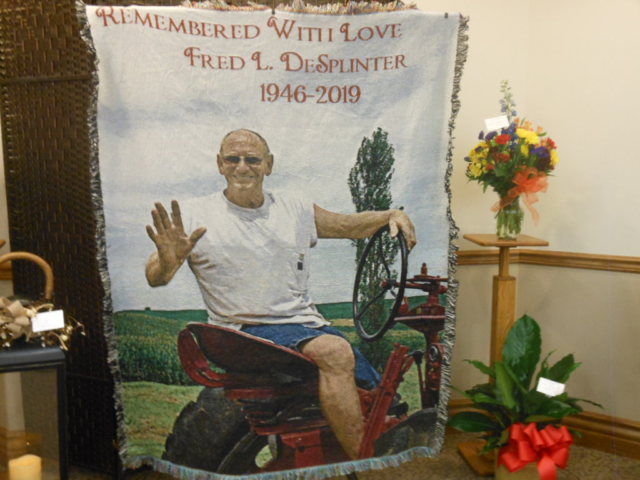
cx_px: 320
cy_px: 240
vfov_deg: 42.9
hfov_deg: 55.4
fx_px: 610
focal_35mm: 33
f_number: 3.5
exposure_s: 1/15
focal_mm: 6
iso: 400
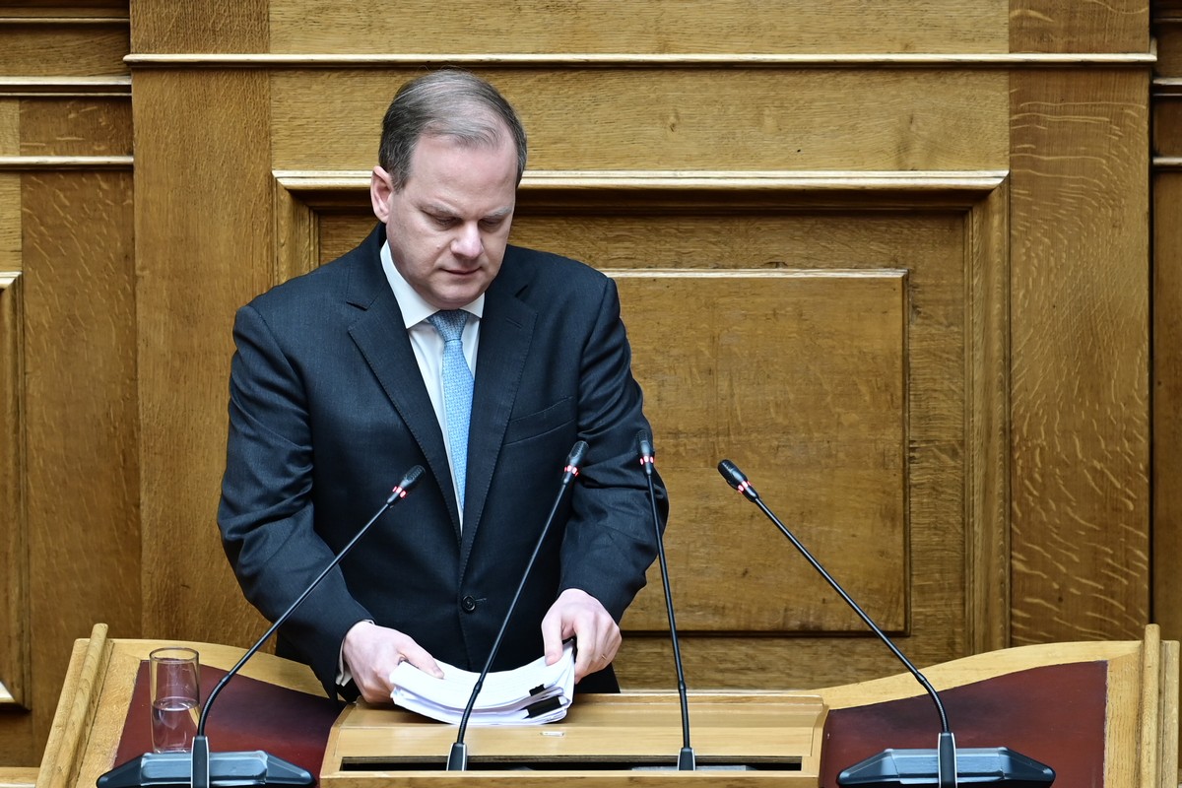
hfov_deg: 6.9
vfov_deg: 4.6
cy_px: 394
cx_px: 591
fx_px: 9849
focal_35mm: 300
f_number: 3.2
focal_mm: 200
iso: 400
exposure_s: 1/160
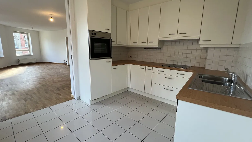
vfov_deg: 67.1
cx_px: 128
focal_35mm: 16
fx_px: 107
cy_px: 69
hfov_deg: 99.4
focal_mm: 1.57
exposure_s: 1/100
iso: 100
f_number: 1.8
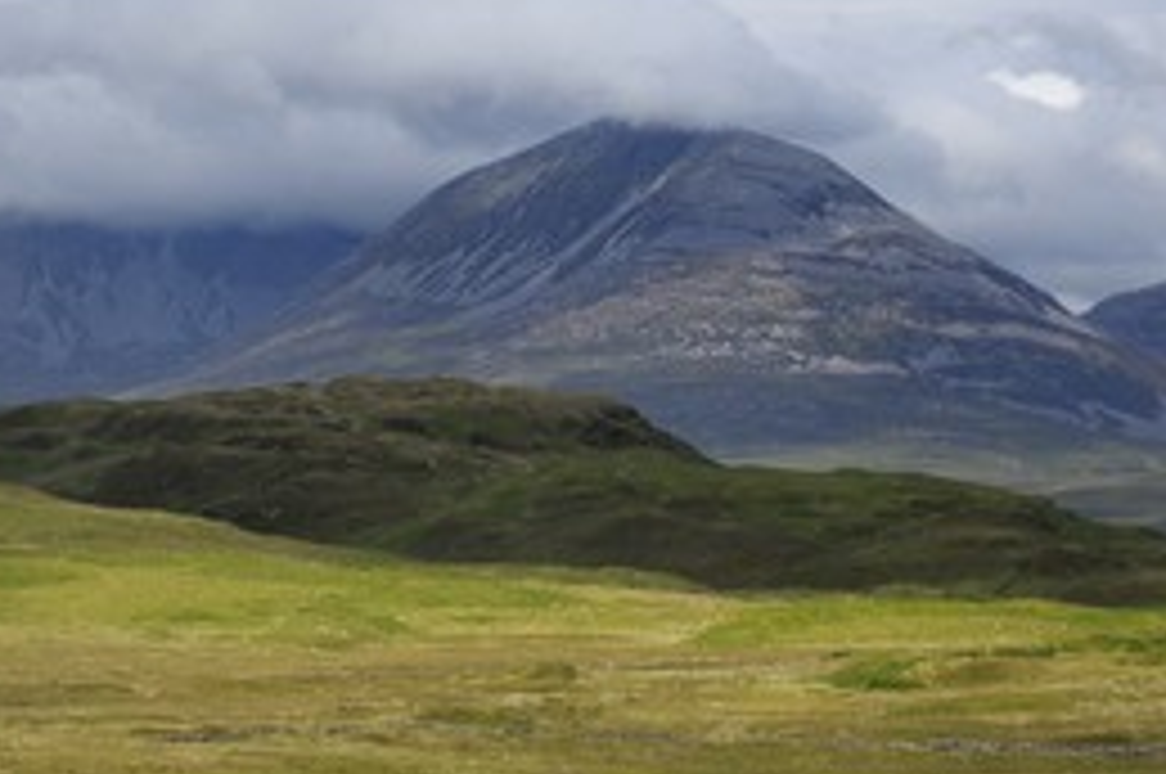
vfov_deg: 6.7
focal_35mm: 203
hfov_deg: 10.1
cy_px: 428
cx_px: 392
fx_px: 6567
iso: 200
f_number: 11
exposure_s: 1/320
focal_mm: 125
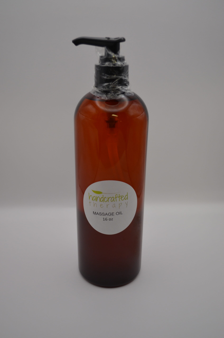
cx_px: 112
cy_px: 169
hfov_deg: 34.1
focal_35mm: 39
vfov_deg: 49.6
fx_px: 366
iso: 400
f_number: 4.5
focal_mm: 26
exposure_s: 1/80
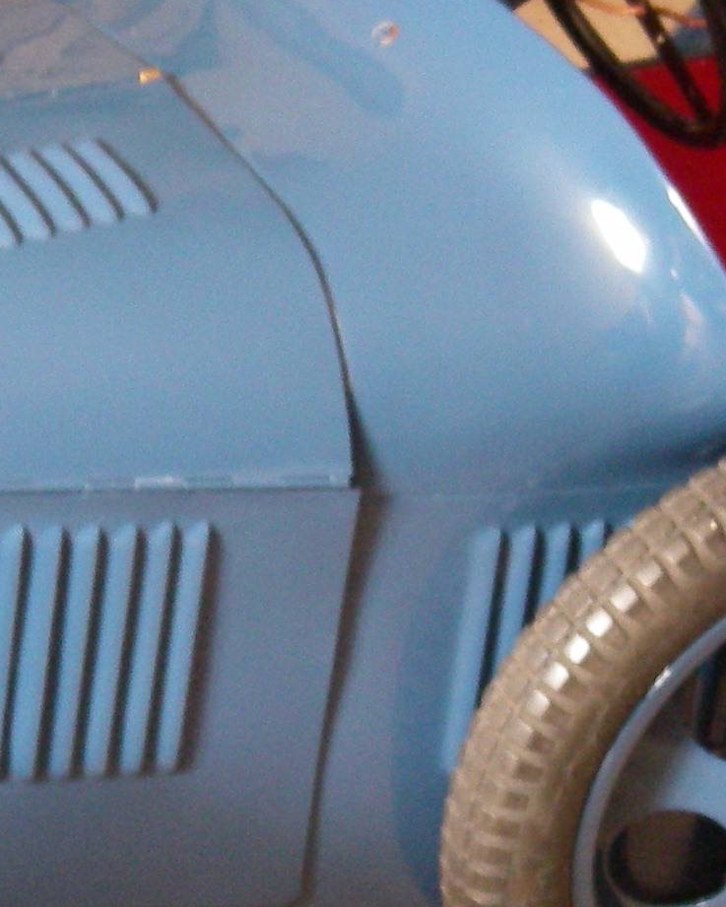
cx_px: -8
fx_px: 5049
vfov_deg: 10.3
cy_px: 592
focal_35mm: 188
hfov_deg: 8.2
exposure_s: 1/4
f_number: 3.7
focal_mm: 10.5
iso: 250
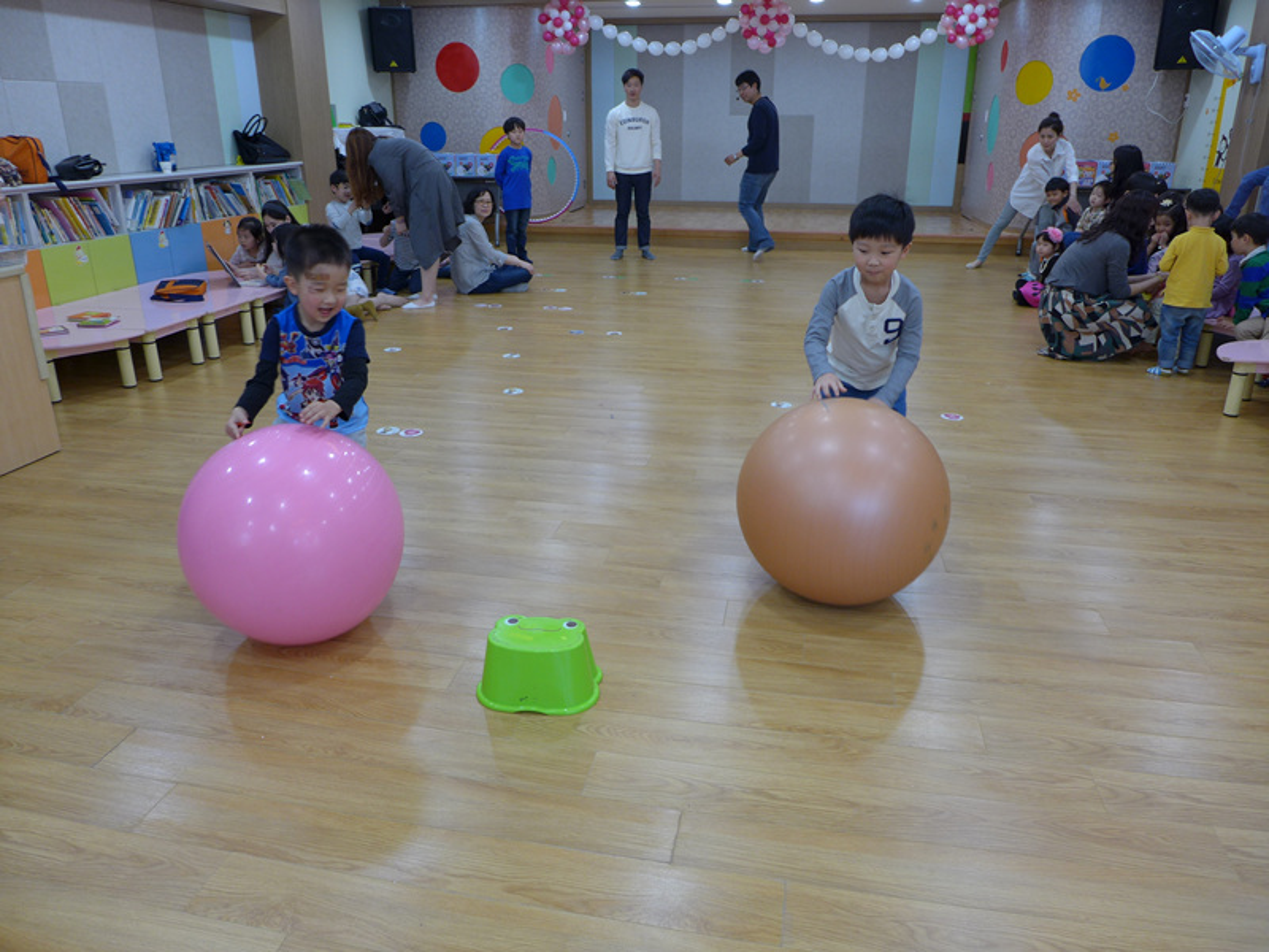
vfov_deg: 56.8
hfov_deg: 71.6
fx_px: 880
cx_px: 634
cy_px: 476
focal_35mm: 24
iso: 80
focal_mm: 4.7
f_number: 1.4
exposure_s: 1/80
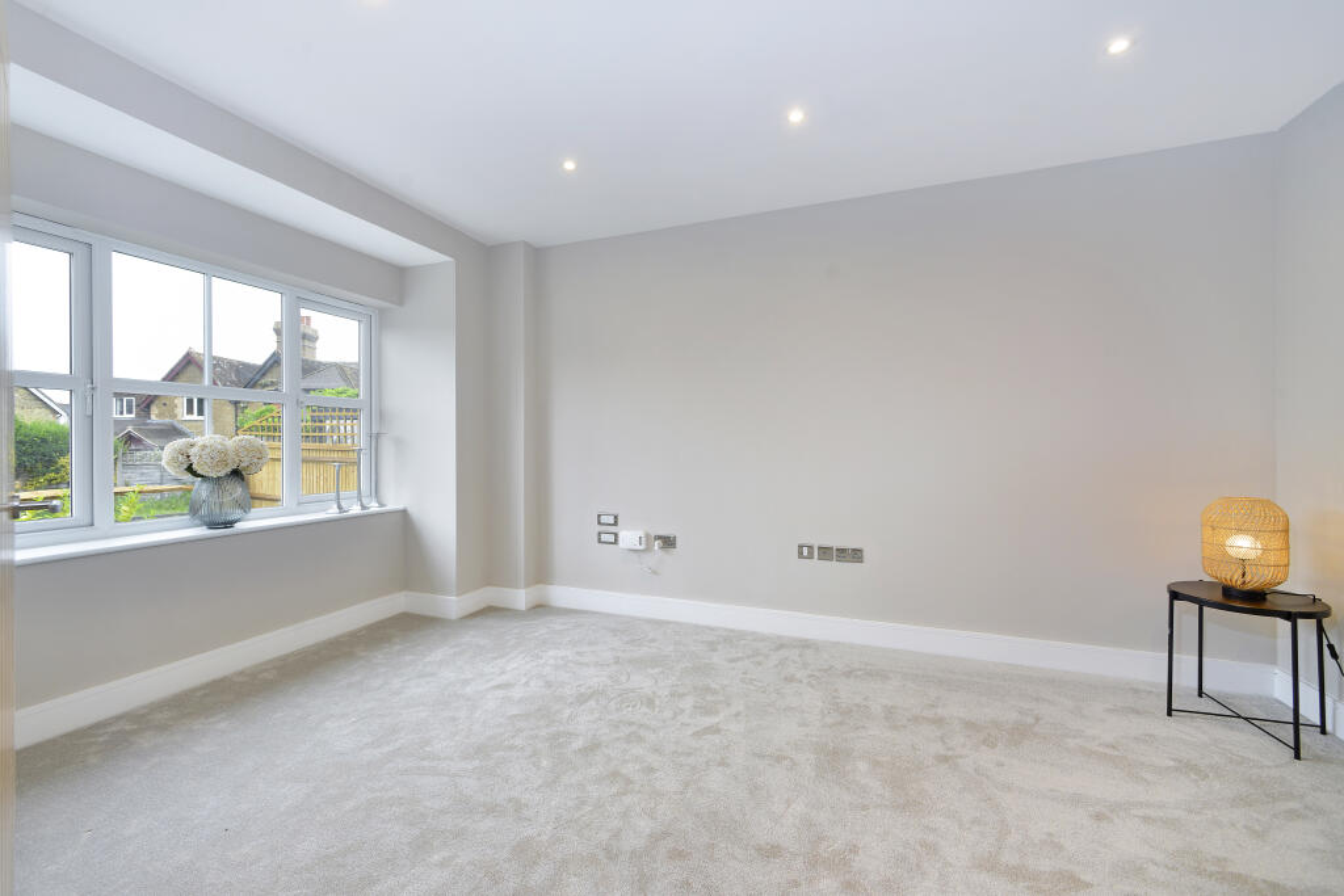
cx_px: 672
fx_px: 523
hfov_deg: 104.2
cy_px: 448
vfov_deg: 81.2
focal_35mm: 14
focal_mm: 14
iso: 400
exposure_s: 1/40
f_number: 7.1
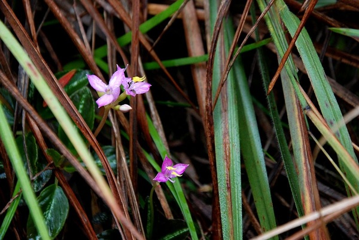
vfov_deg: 8.7
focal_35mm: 158
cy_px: 120
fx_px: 1573
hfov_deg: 13.0
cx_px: 180
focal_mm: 105
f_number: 8
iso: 800
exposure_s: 1/160
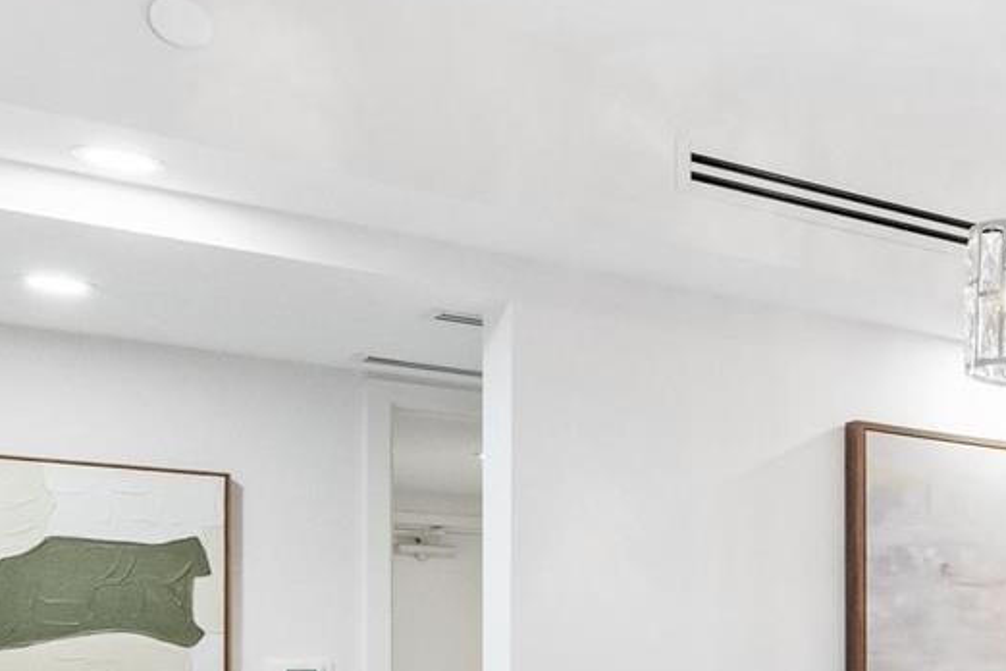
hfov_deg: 29.4
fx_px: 1412
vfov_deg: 25.0
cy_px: 725
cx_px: 1386
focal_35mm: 51
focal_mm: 11
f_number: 6.3
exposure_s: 1/20
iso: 800
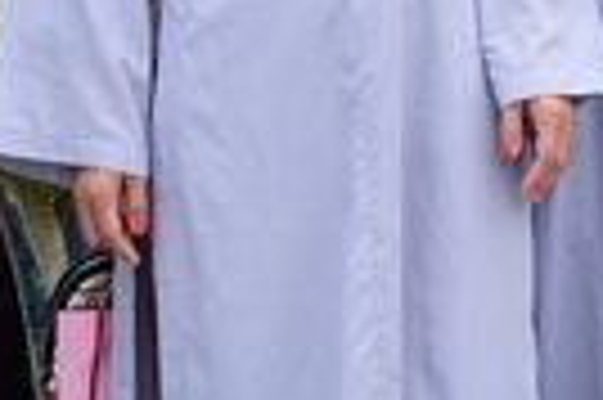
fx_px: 5036
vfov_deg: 4.5
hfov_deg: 6.8
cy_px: -476
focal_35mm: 301
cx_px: 436
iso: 160
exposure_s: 1/200
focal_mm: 62
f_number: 5
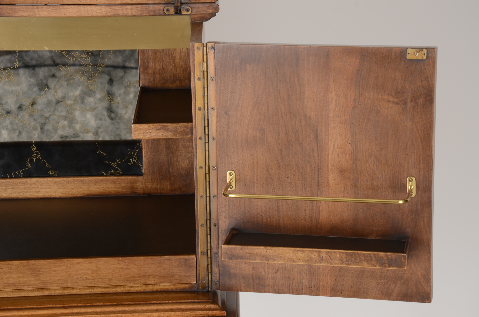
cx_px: 240
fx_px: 1593
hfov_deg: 17.1
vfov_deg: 11.4
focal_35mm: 120
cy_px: 158
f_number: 10
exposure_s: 1/80
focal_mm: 80
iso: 200
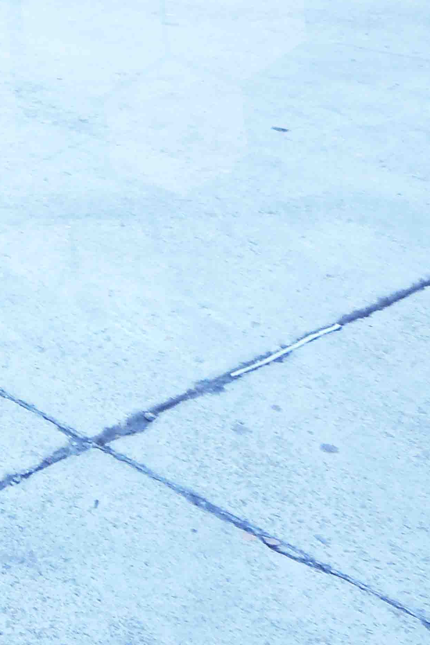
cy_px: 79
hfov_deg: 15.2
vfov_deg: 27.2
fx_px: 1290
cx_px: -434
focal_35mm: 72
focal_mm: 4.5
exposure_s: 1/40
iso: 80
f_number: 3.7
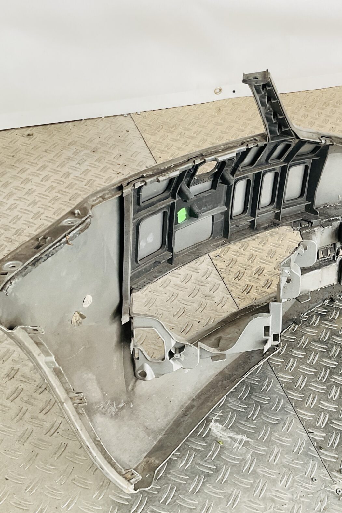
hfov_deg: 26.2
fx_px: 698
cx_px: 338
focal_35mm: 49
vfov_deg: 40.3
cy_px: 250
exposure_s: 1/100
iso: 40
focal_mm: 3
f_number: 1.8
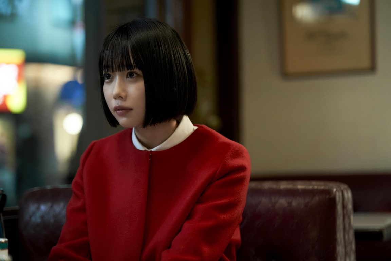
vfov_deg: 18.2
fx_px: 815
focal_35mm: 75
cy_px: 130
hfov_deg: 27.0
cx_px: 196
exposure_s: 1/200
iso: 800
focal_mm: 75
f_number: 2
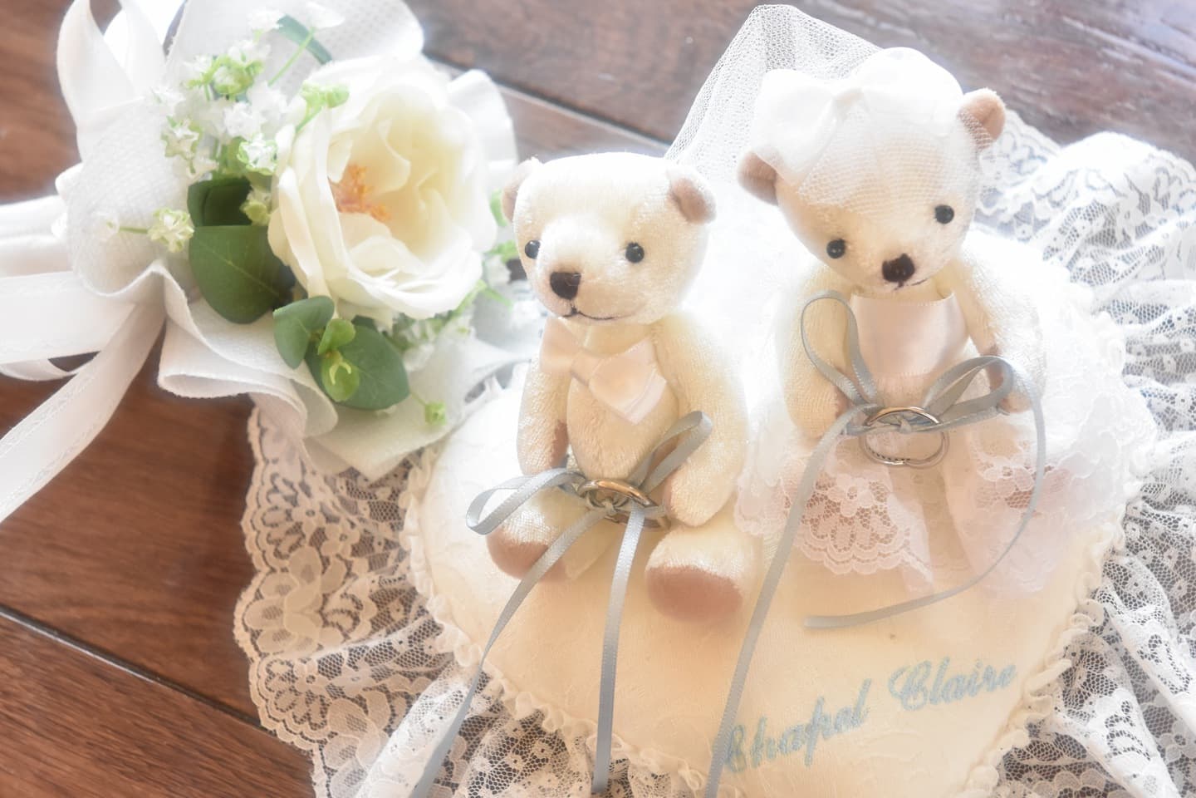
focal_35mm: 105
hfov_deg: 19.5
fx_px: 3488
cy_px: 399
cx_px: 598
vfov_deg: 13.0
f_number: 5.6
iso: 2000
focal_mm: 70
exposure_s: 1/125
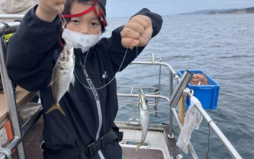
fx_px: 194
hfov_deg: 66.5
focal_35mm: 28
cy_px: 65
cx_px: 127
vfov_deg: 44.4
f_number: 1.6
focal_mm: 5.1
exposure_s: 1/1018
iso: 50
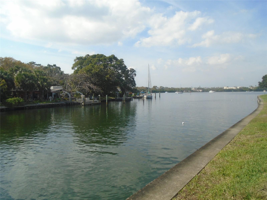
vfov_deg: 53.1
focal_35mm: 26
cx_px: 134
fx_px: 201
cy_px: 100
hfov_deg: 67.3
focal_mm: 4.6
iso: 100
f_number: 8
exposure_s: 1/200
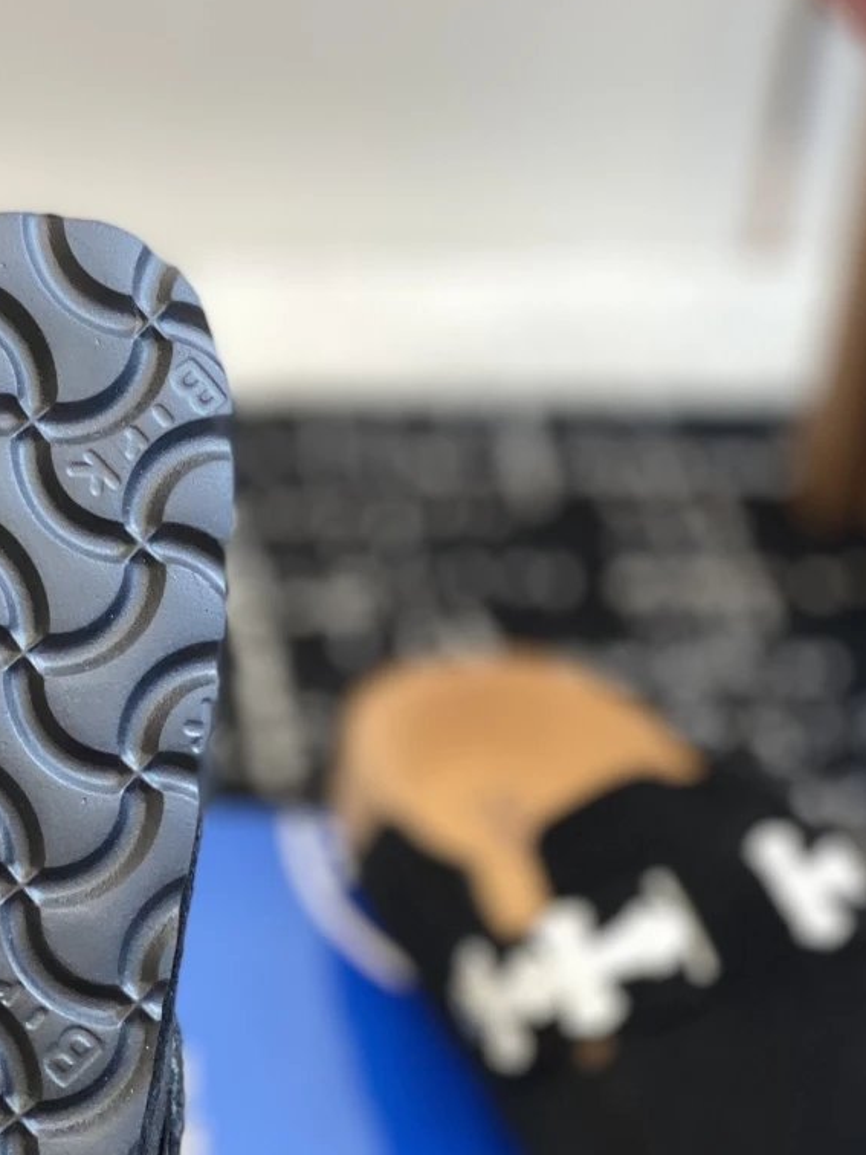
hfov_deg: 14.8
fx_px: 3302
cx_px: 63
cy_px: 717
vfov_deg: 19.8
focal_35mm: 99
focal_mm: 6
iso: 100
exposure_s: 1/122
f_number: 2
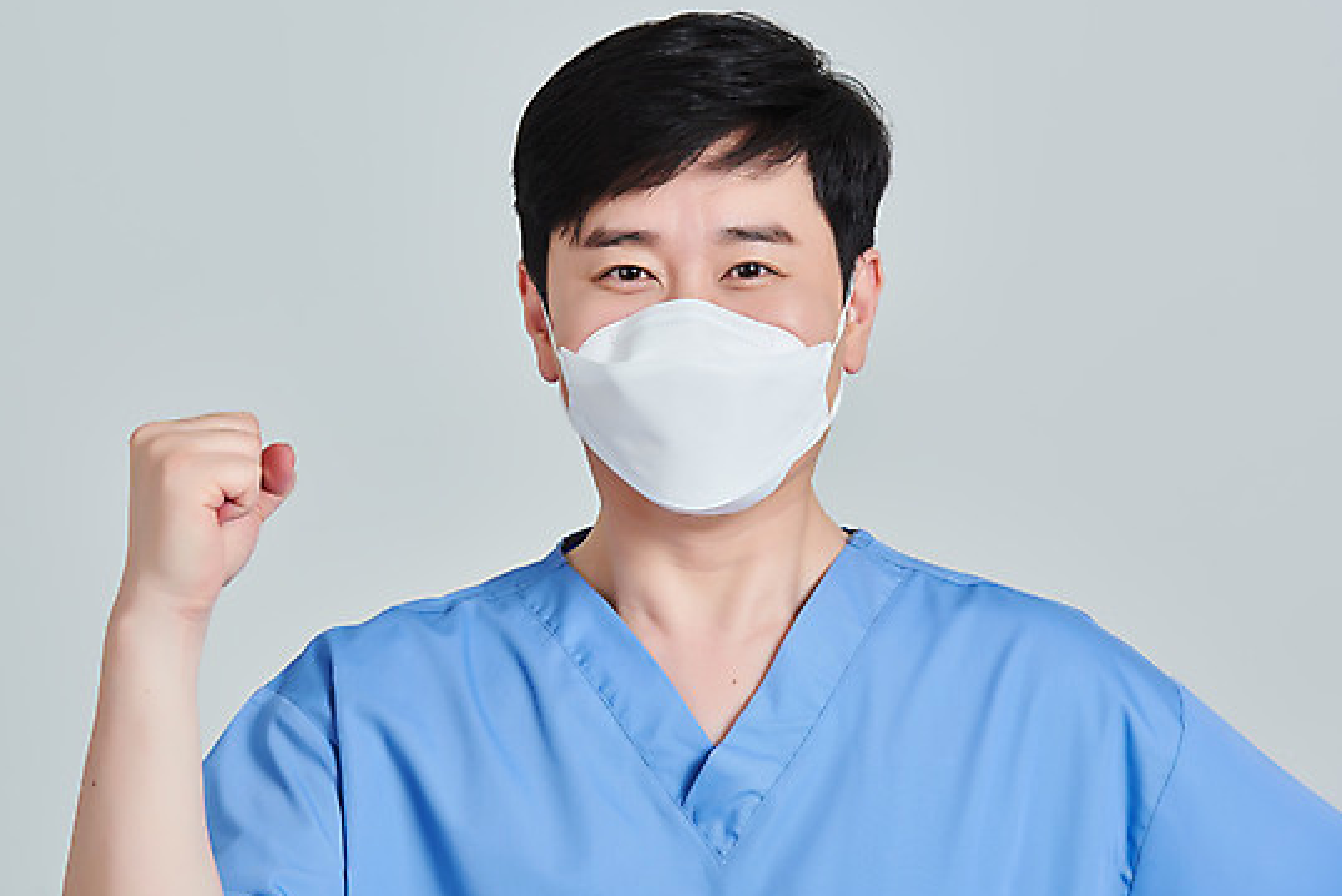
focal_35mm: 195
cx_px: 607
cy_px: 427
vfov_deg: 7.0
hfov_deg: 10.5
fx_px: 7271
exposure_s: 1/125
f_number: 14
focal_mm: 175
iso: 100
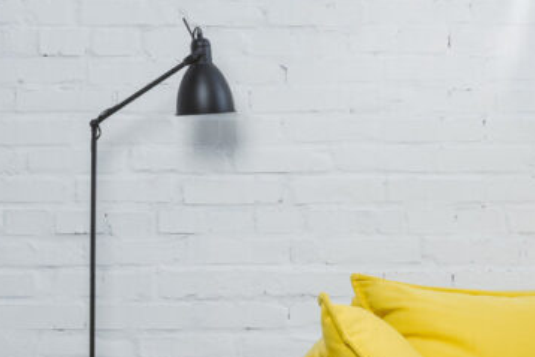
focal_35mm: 243
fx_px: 3613
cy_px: 208
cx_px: 625
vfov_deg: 5.7
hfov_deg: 8.4
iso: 320
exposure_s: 1/160
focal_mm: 85
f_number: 9
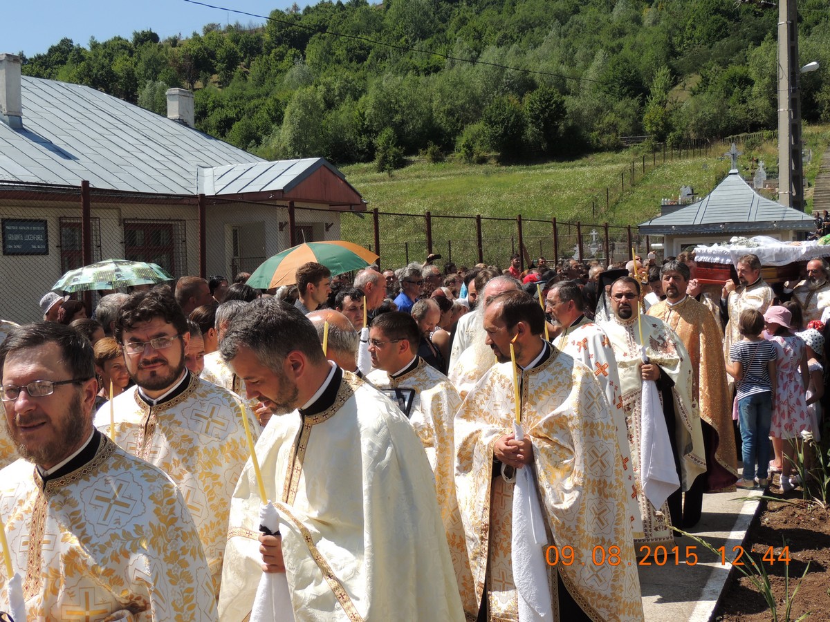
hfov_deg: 43.9
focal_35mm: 43
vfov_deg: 33.6
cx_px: 415
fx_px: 1031
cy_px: 311
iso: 100
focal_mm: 7.6
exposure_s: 1/1000
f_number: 3.4
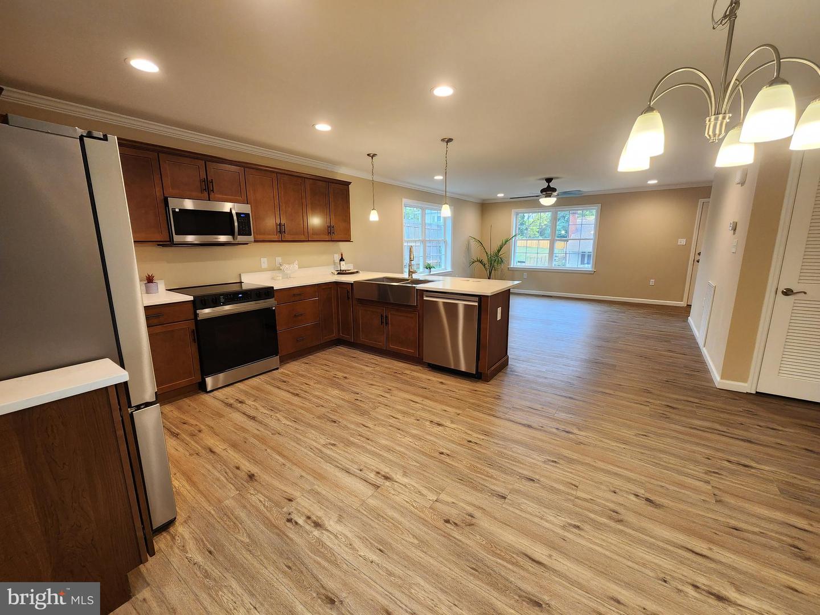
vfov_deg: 89.9
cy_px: 308
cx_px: 410
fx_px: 308
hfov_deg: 106.2
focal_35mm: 13
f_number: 2.2
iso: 200
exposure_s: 1/60
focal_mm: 2.2
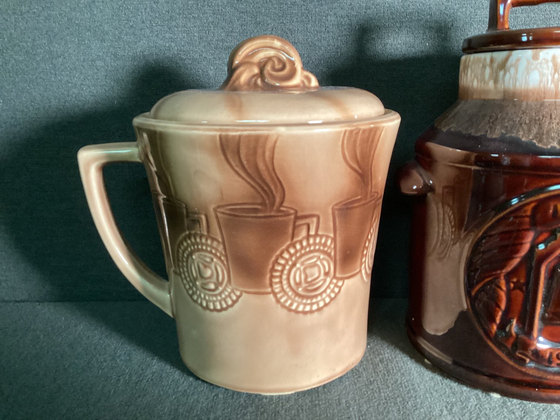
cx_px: 280
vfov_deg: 45.4
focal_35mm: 31
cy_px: 210
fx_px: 502
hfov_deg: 58.3
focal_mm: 3.3
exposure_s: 1/40
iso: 400
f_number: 2.4
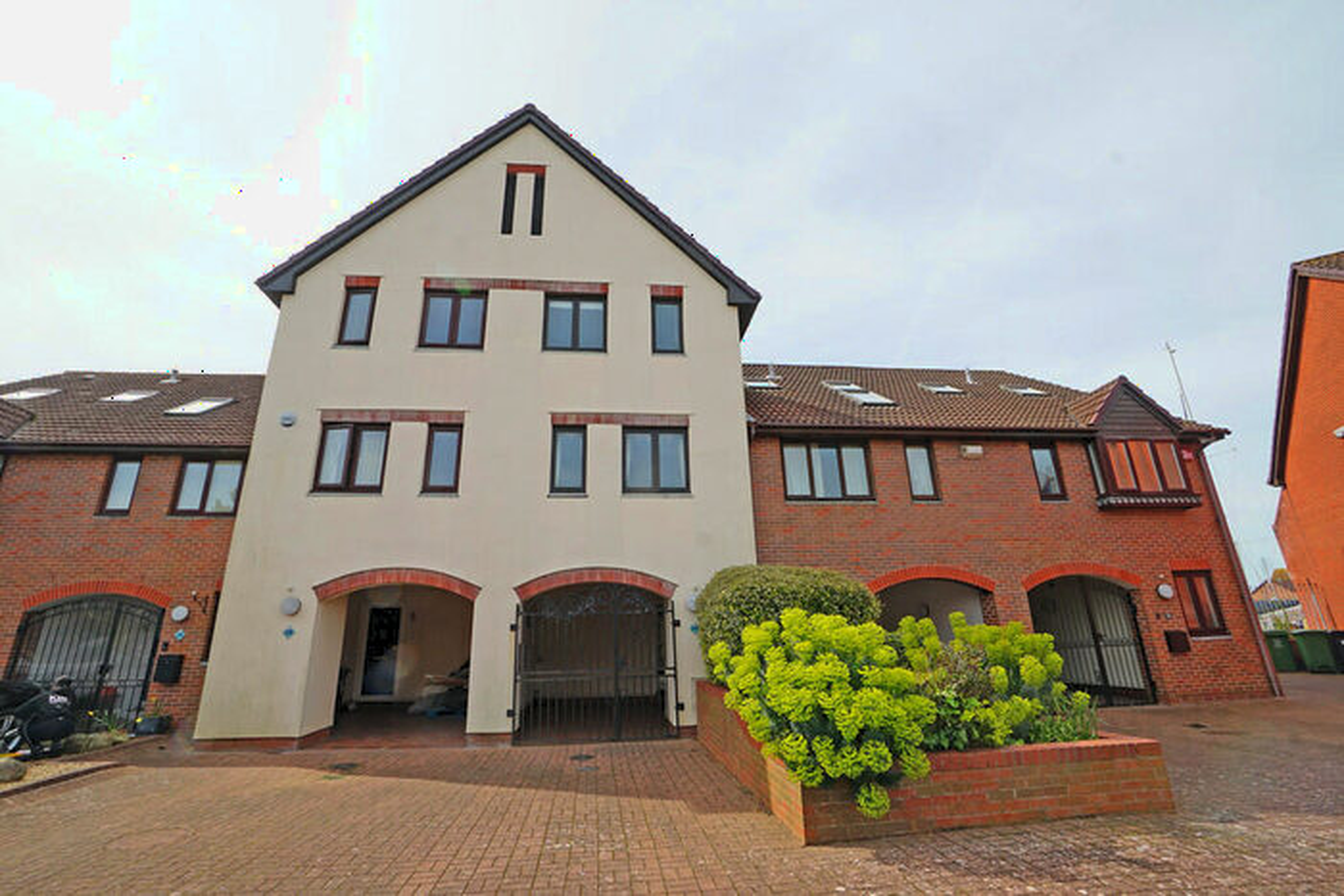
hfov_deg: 100.4
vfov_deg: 77.4
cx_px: 672
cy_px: 448
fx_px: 560
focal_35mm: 15
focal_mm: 10
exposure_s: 1/125
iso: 100
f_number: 11
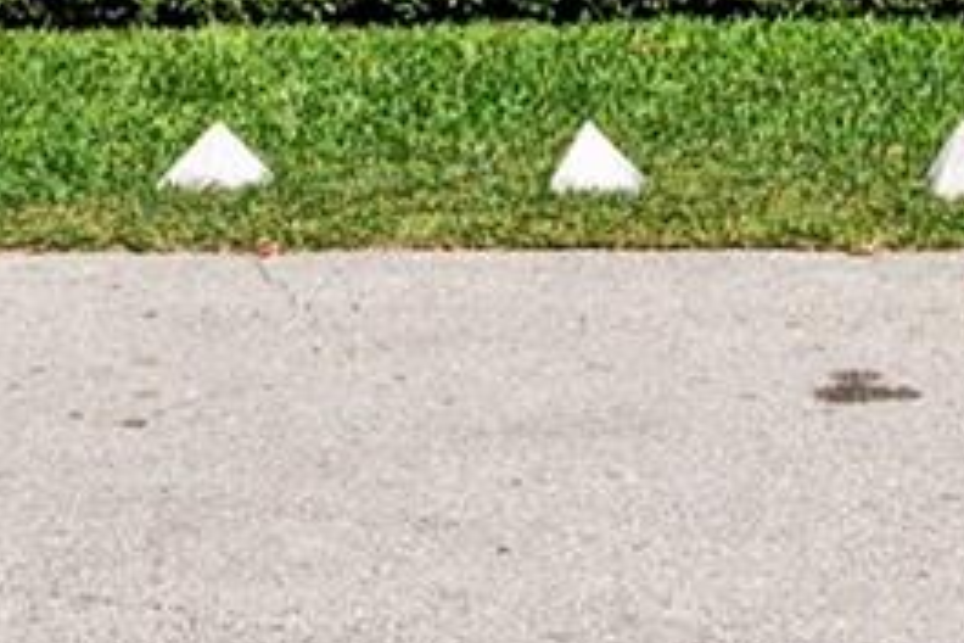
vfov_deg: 8.9
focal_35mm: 124
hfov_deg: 16.5
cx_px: 610
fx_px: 3320
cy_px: -1308
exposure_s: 1/640
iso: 250
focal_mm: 16
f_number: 8
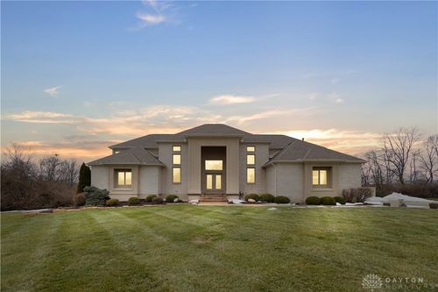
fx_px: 182
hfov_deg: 100.4
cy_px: 146
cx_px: 219
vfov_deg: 77.3
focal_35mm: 15
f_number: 4
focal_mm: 10
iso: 100
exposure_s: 1/1600
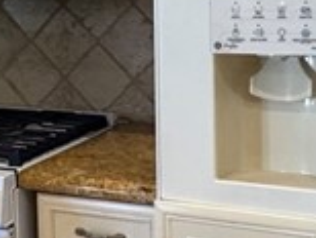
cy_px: 39
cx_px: -31
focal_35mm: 93
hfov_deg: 20.1
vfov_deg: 15.8
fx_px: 850
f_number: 2.2
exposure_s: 1/120
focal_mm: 2.22
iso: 250
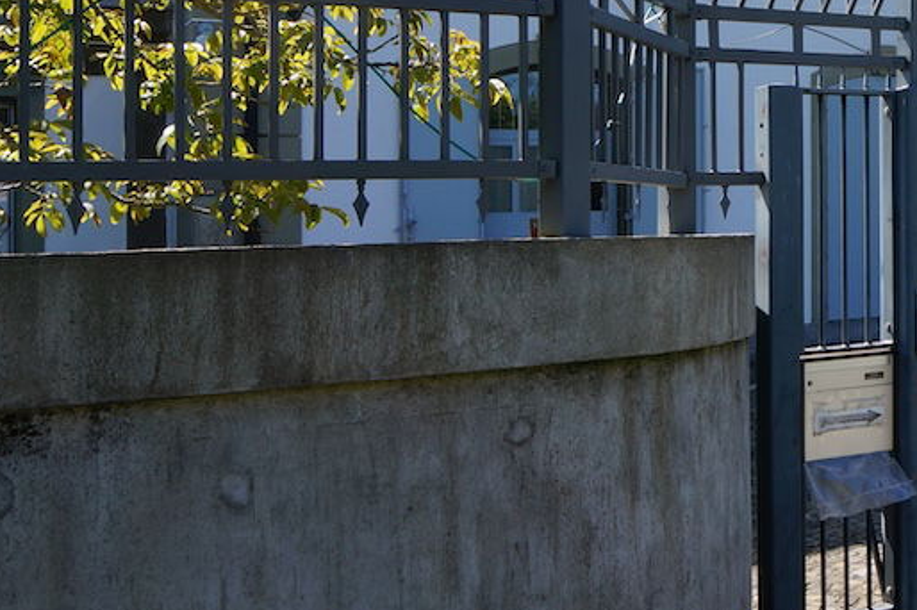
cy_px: -94
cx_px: 1031
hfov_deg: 31.3
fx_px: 1425
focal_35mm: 56
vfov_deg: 22.5
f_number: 11
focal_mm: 16
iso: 100
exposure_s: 1/80
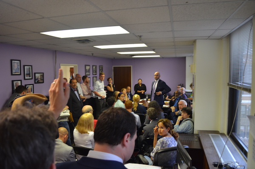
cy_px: 84
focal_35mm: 27
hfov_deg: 67.5
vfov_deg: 47.7
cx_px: 128
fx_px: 191
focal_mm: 18
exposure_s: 1/60
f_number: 4
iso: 800
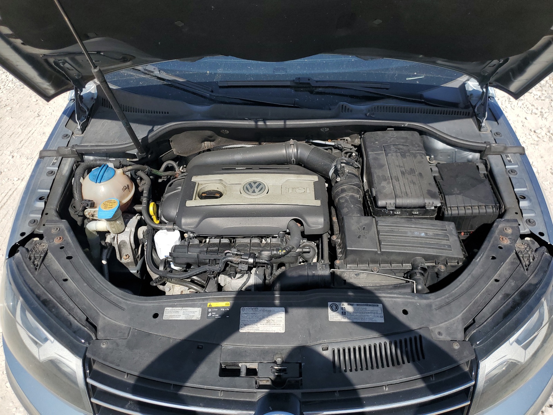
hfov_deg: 67.3
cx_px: 276
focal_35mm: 26
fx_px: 415
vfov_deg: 53.1
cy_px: 208
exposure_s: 1/3333
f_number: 1.5
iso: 50
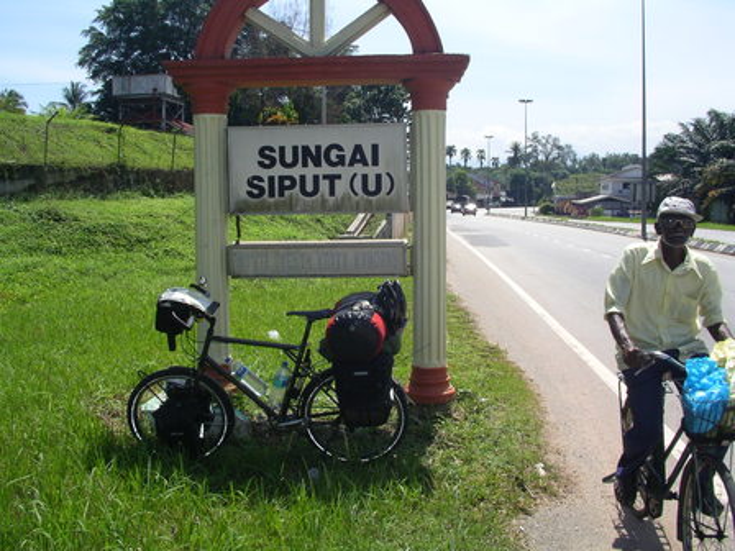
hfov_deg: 50.1
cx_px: 368
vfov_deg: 38.7
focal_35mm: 37
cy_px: 276
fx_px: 786
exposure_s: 1/200
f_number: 6.9
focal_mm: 5.7
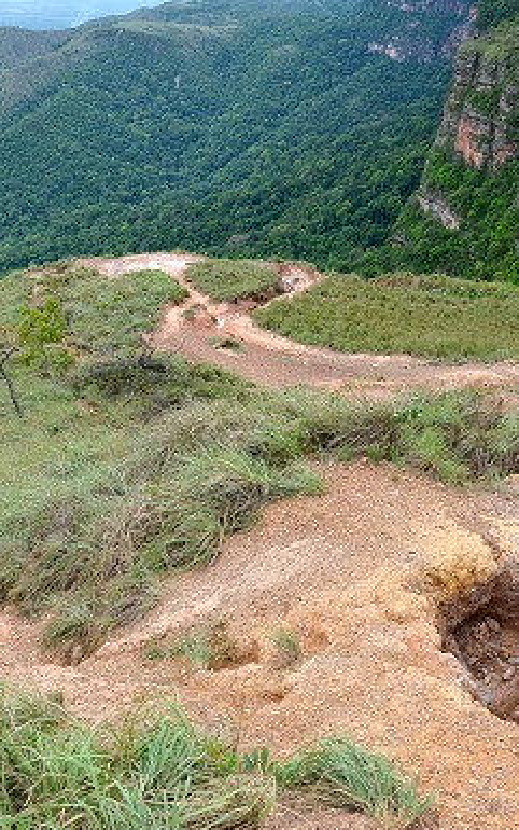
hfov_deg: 33.4
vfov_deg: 51.5
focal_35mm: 38
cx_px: 180
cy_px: 419
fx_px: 859
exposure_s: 1/320
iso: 250
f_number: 10
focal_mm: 16
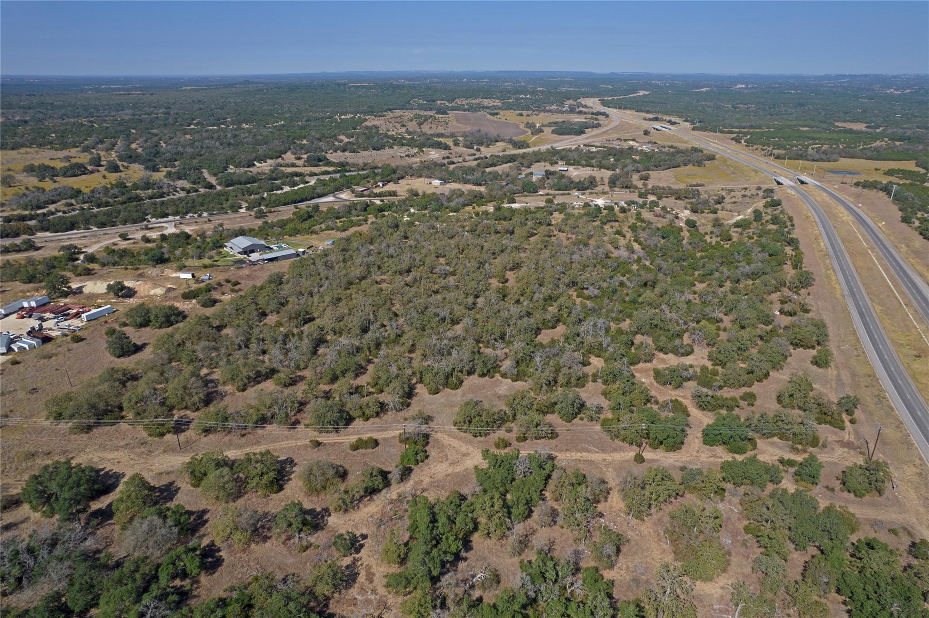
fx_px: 567
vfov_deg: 57.2
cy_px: 309
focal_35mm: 22
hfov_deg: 78.6
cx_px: 464
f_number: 2.8
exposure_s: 1/2500
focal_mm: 8.38
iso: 100
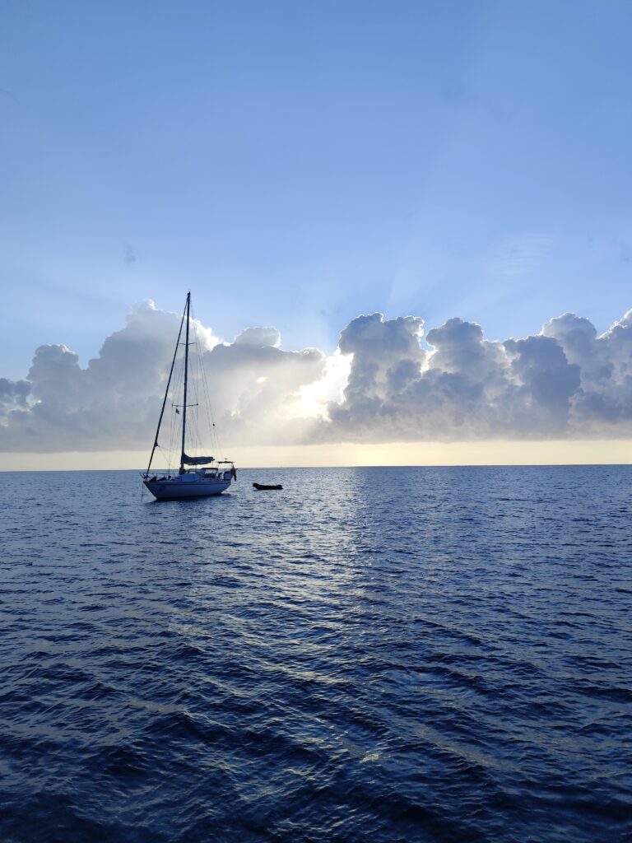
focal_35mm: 23
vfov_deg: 73.9
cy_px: 422
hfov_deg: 58.9
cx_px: 316
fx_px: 560
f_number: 1.65
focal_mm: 6.19
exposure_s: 1/1244
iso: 50
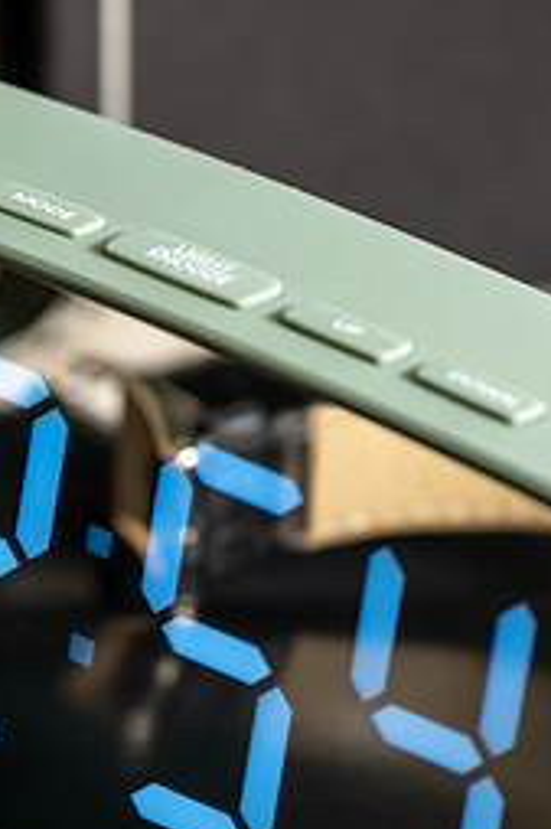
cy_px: 876
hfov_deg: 2.5
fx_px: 12574
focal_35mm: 547
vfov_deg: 3.8
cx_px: -5
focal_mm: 160
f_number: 5
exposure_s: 1/1.67
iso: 80
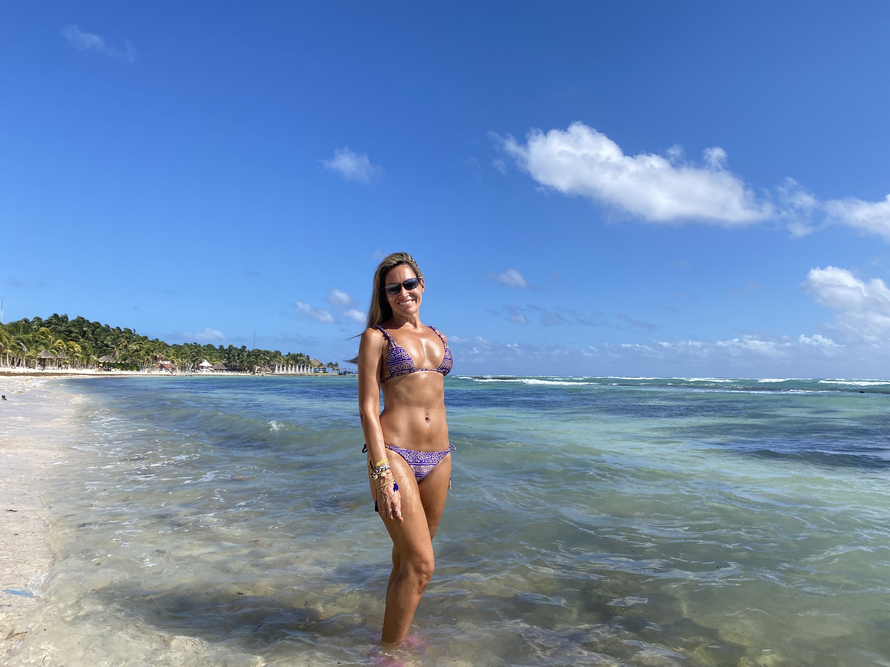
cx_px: 445
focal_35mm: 26
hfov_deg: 67.3
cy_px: 334
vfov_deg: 53.1
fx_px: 668
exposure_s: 1/4274
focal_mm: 4.25
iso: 32
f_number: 1.8
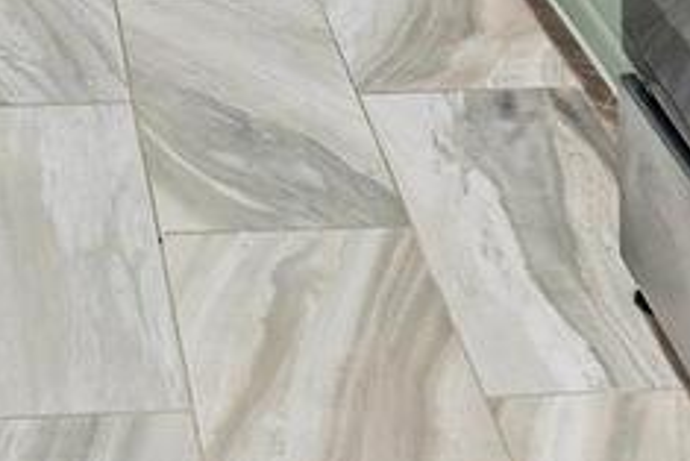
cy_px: -906
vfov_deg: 10.3
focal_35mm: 98
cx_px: 41
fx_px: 1879
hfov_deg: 20.3
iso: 160
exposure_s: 1/15
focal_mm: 16
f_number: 8
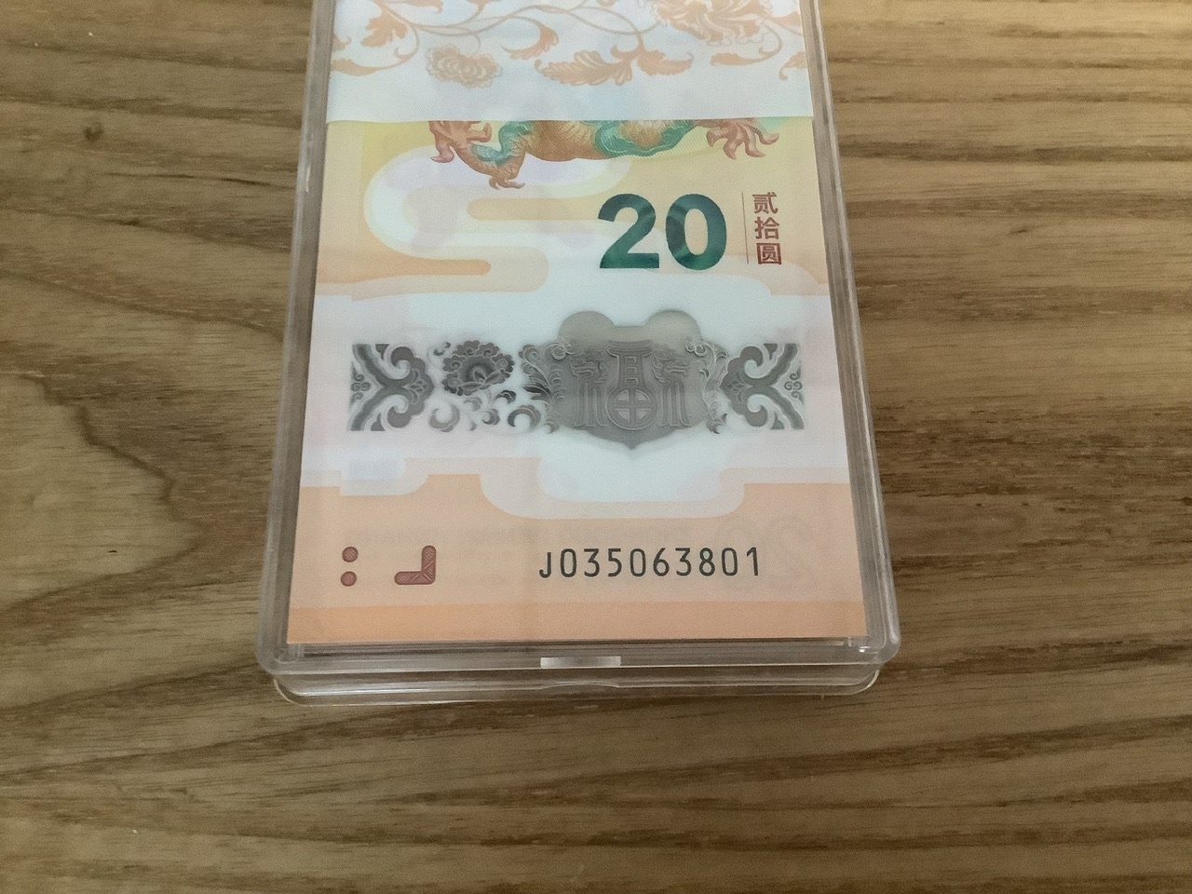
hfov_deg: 58.4
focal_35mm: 31
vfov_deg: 45.4
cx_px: 596
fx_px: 1067
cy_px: 447
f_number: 2.4
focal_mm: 3.3
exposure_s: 1/25
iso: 640
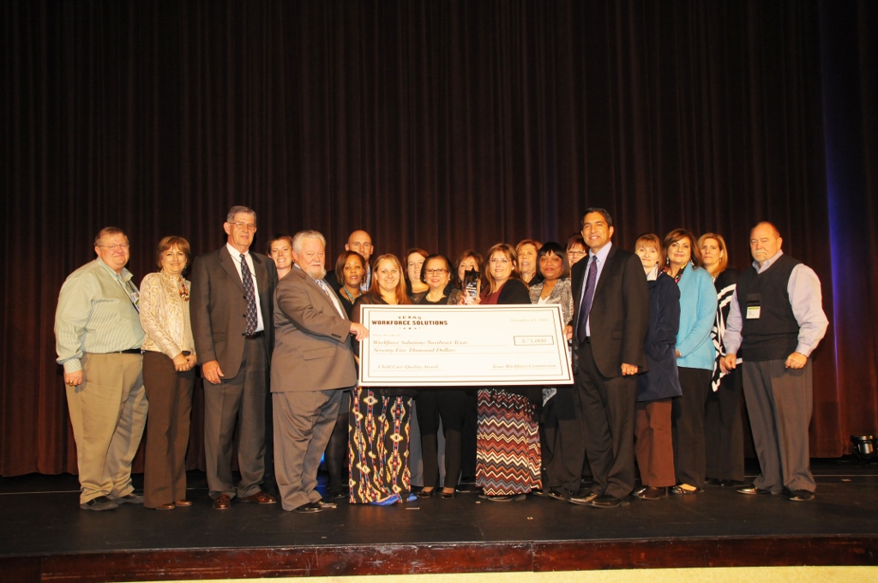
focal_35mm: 39
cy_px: 292
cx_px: 439
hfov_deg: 49.6
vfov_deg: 34.1
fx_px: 950
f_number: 7.1
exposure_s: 1/60
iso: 800
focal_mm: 26
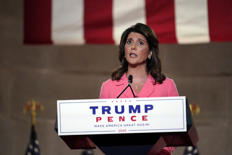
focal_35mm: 400
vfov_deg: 3.4
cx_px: 116
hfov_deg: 5.2
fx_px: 2577
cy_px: 78
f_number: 5.6
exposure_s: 1/200
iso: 6400
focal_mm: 400
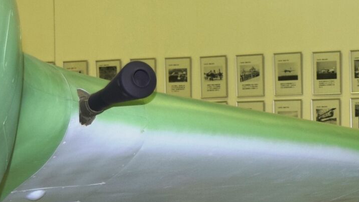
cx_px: 349
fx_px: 1285
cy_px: 263
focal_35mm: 135
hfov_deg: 15.6
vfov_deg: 8.8
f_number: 5
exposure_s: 1/100
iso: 800
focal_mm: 30
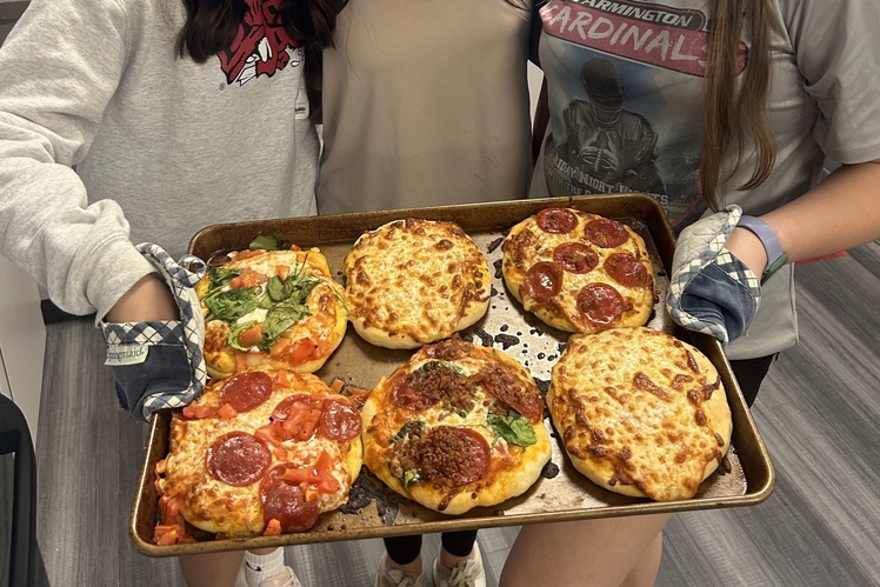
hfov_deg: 51.9
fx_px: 905
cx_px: 434
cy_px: 98
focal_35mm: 37
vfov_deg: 34.6
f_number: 1.5
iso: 125
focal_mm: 5.7
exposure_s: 1/60
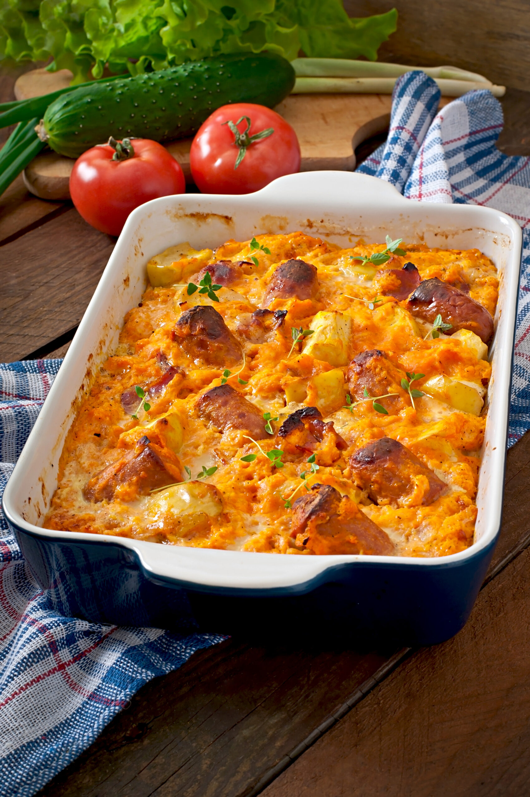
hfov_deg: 18.1
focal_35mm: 75
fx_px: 1661
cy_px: 398
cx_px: 265
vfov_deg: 27.0
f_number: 13
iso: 100
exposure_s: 1/200
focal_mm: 50
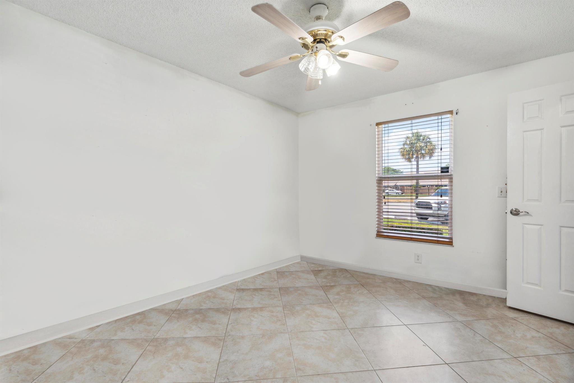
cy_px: 192
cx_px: 287
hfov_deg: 96.7
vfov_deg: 73.7
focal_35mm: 16
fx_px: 255
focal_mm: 16
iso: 200
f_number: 8
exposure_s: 1/10
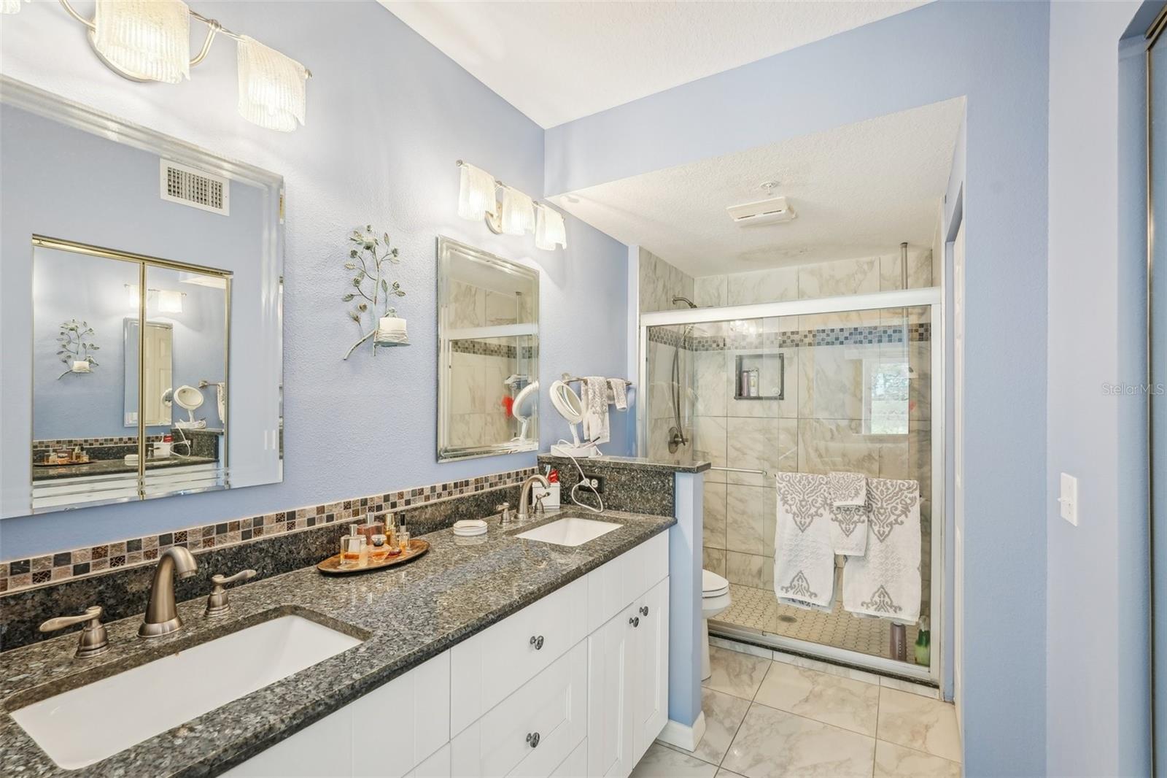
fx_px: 519
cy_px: 389
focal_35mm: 16
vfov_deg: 73.7
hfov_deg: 96.7
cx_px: 584
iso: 400
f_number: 8
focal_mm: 16
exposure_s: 1/8
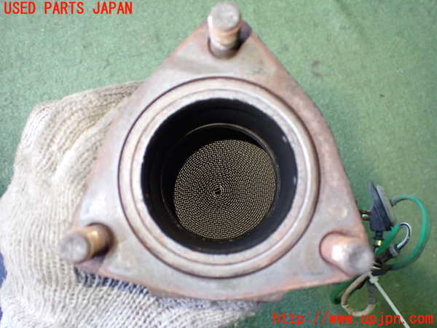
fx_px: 379
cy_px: 164
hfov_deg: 60.0
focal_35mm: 30
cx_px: 218
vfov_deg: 46.8
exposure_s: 1/100
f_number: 2.3
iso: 800
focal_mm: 5.4
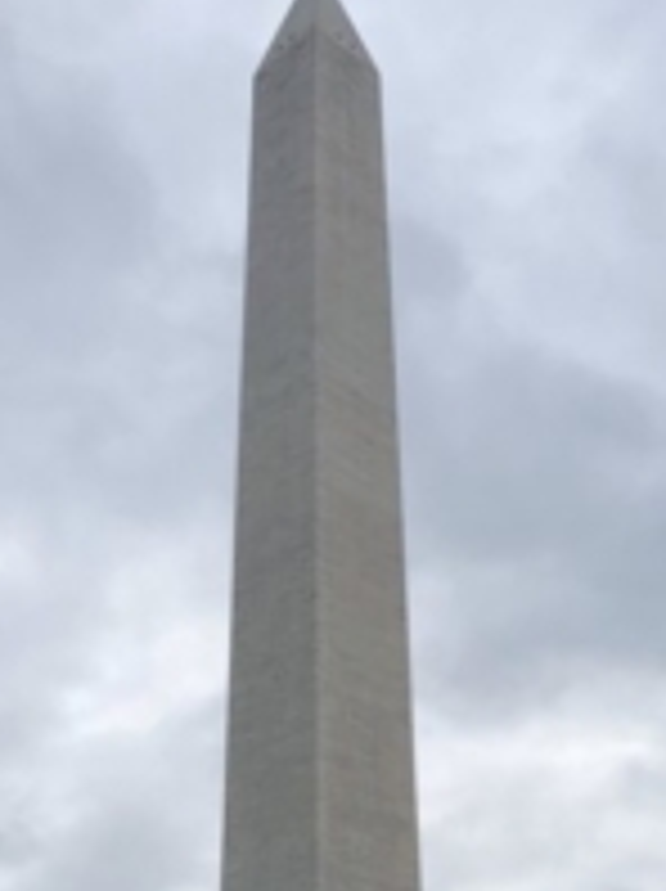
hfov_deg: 21.6
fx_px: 1748
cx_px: 342
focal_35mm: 68
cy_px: 976
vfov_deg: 26.4
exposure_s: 1/150
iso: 20
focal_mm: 4
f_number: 1.8
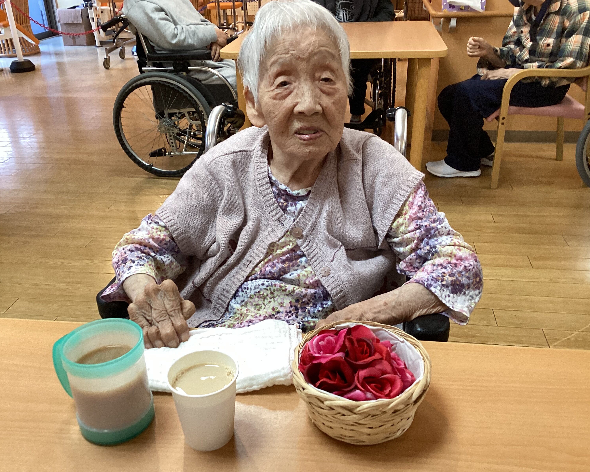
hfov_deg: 54.2
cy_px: 240
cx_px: 292
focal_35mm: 33
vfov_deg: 44.5
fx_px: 576
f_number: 2.4
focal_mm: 3.3
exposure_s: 1/60
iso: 200
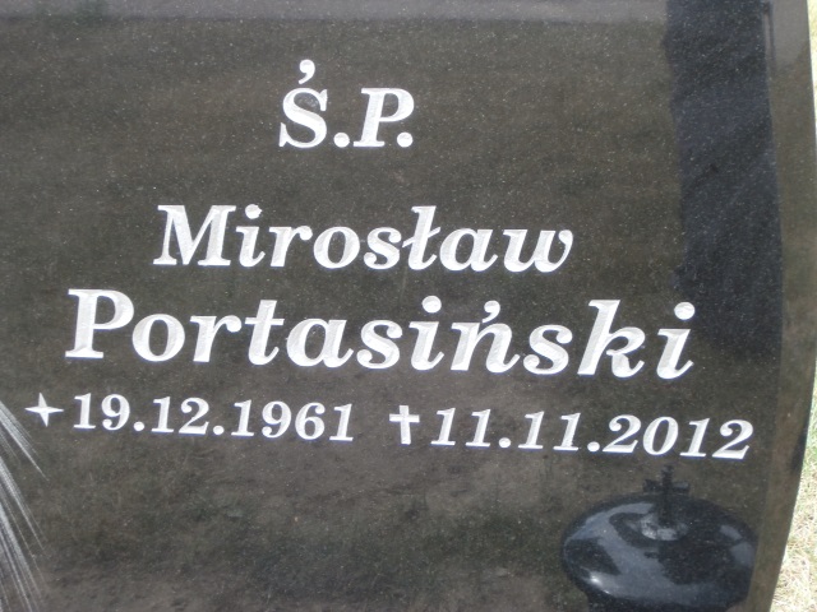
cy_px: 306
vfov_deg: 25.7
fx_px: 1345
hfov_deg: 33.8
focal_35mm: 57
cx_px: 408
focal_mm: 10.11
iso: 100
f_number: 4.5
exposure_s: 1/50
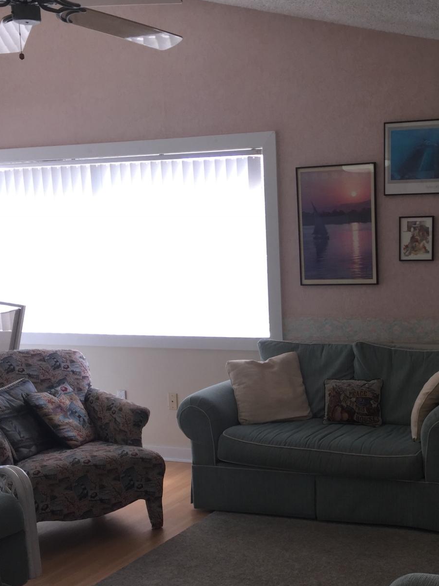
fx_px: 812
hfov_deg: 29.6
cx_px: 345
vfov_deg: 39.1
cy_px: 398
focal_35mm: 48
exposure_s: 1/36
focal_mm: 4.15
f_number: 2.2
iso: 32
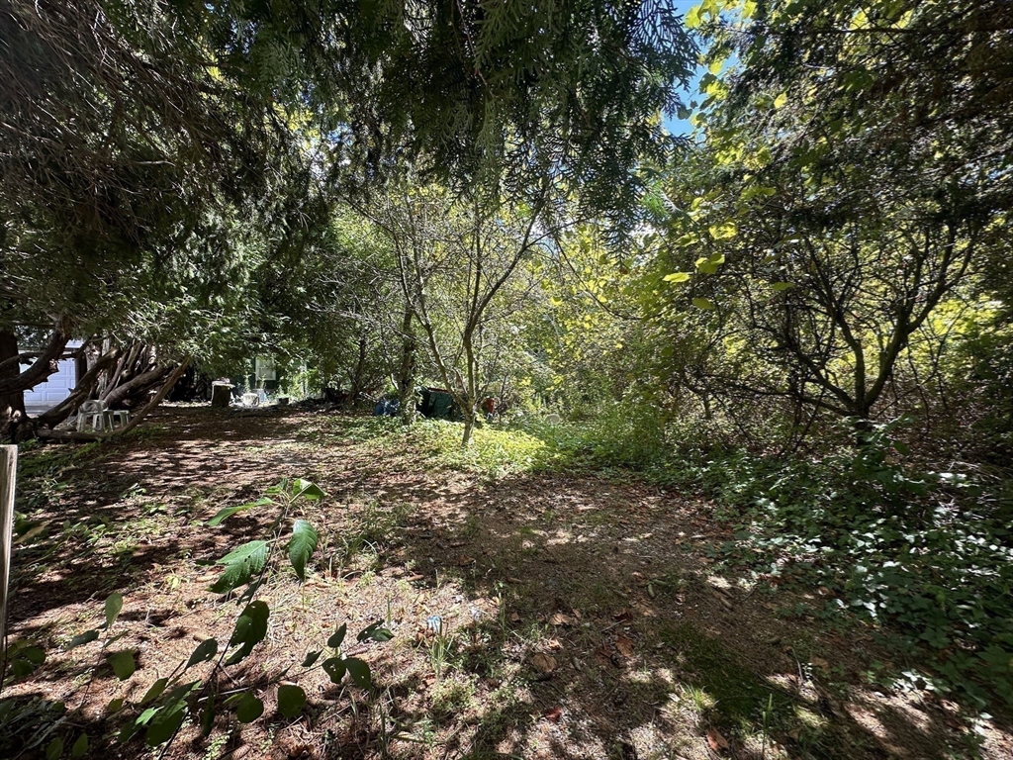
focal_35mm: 14
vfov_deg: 85.7
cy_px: 380
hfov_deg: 102.1
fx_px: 410
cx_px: 506
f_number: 2.2
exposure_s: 1/250
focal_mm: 2.22
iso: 40
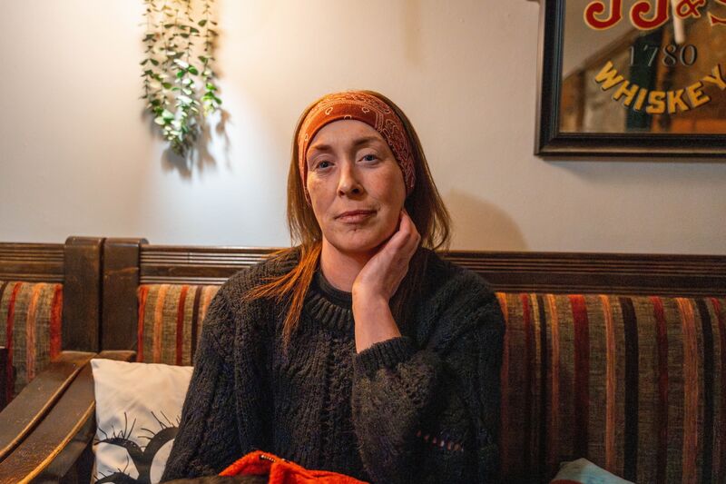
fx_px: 589
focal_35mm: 29
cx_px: 363
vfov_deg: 44.7
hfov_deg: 63.3
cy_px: 242
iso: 8000
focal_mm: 29.2
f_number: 2.8
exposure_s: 1/200
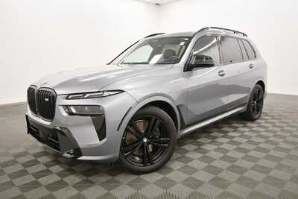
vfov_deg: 48.0
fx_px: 224
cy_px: 100
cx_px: 149
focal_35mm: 27
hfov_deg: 67.4
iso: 1250
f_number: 5.6
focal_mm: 18
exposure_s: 1/125
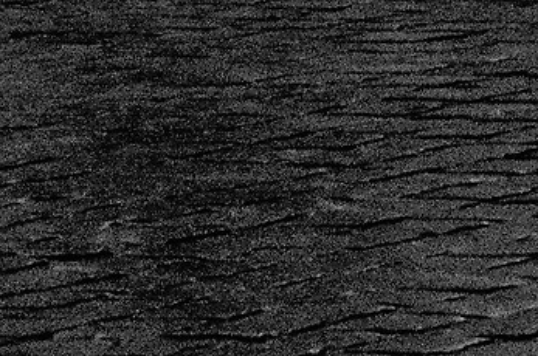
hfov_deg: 1.9
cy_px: -758
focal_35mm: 1090
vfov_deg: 1.3
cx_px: 1002
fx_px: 16266
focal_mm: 105
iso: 1600
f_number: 25
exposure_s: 1/500
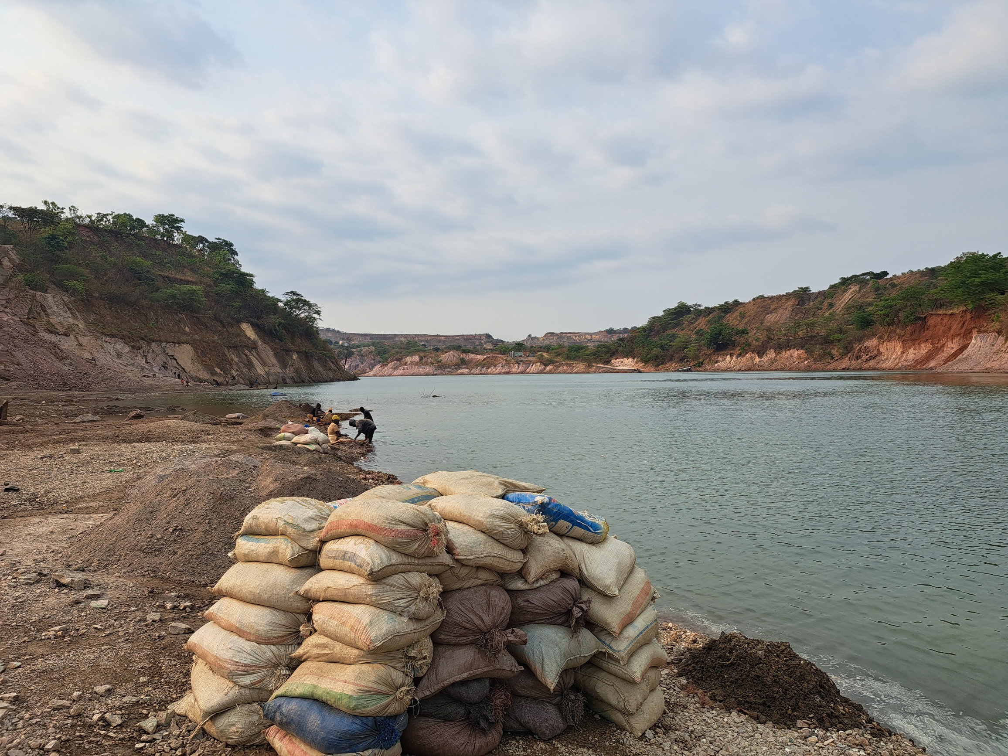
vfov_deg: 56.8
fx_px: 699
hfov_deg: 71.6
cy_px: 378
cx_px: 504
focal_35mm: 24
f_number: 1.8
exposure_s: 1/779
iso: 50
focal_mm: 5.23
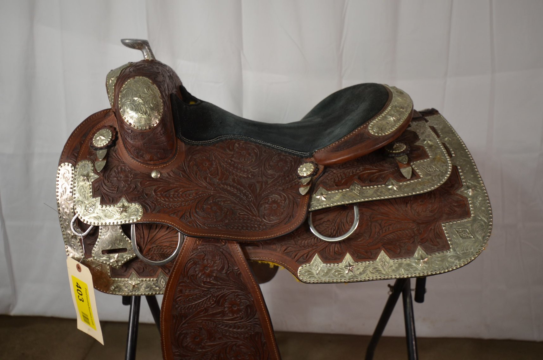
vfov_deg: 43.4
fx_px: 452
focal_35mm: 30
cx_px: 272
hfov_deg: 62.0
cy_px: 180
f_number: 4.5
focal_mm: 20
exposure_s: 1/80
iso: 400
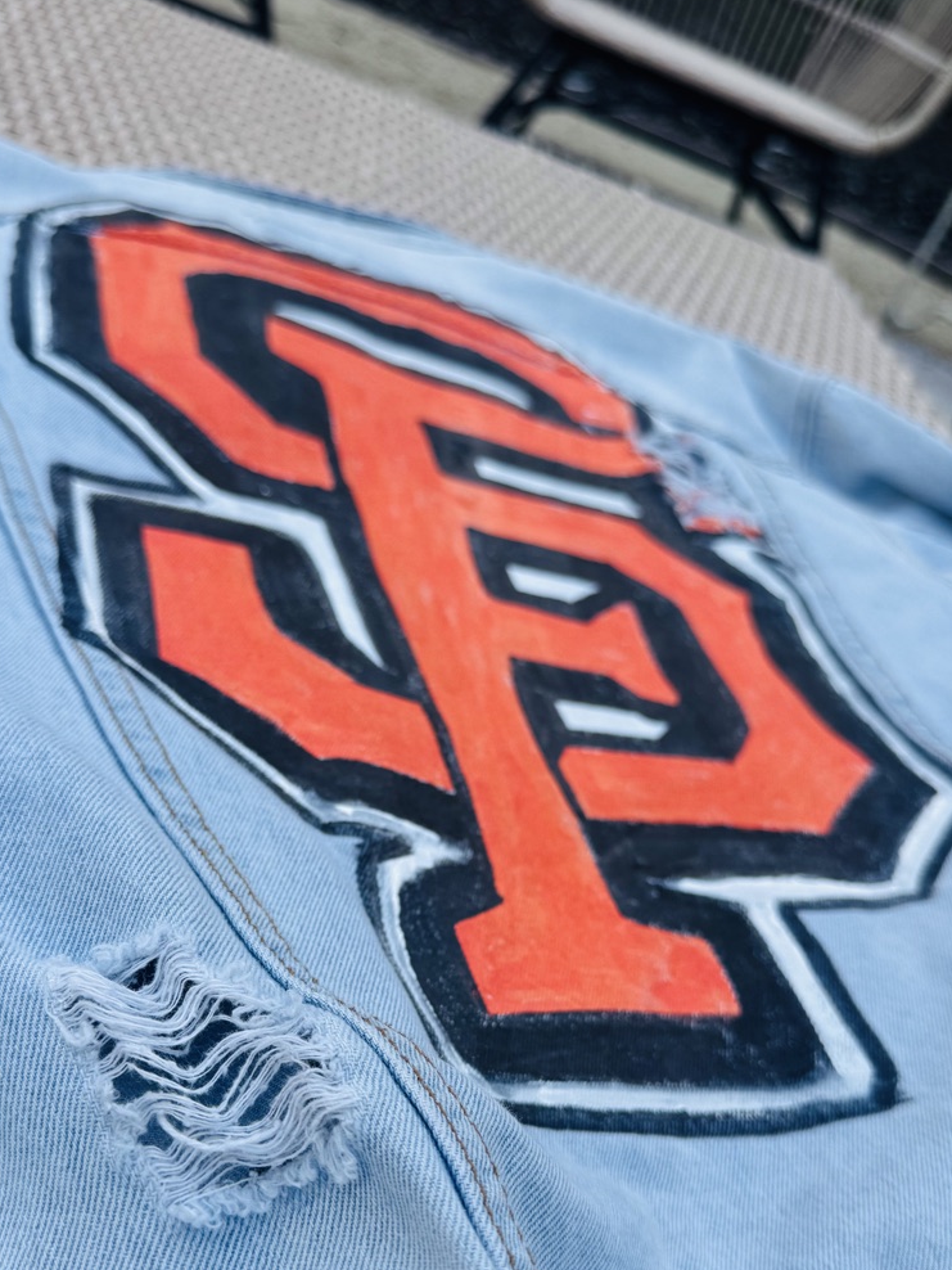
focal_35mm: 34
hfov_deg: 41.7
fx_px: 1247
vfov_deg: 53.3
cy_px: 809
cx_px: 421
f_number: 1.78
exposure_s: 1/782
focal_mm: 6.76
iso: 80
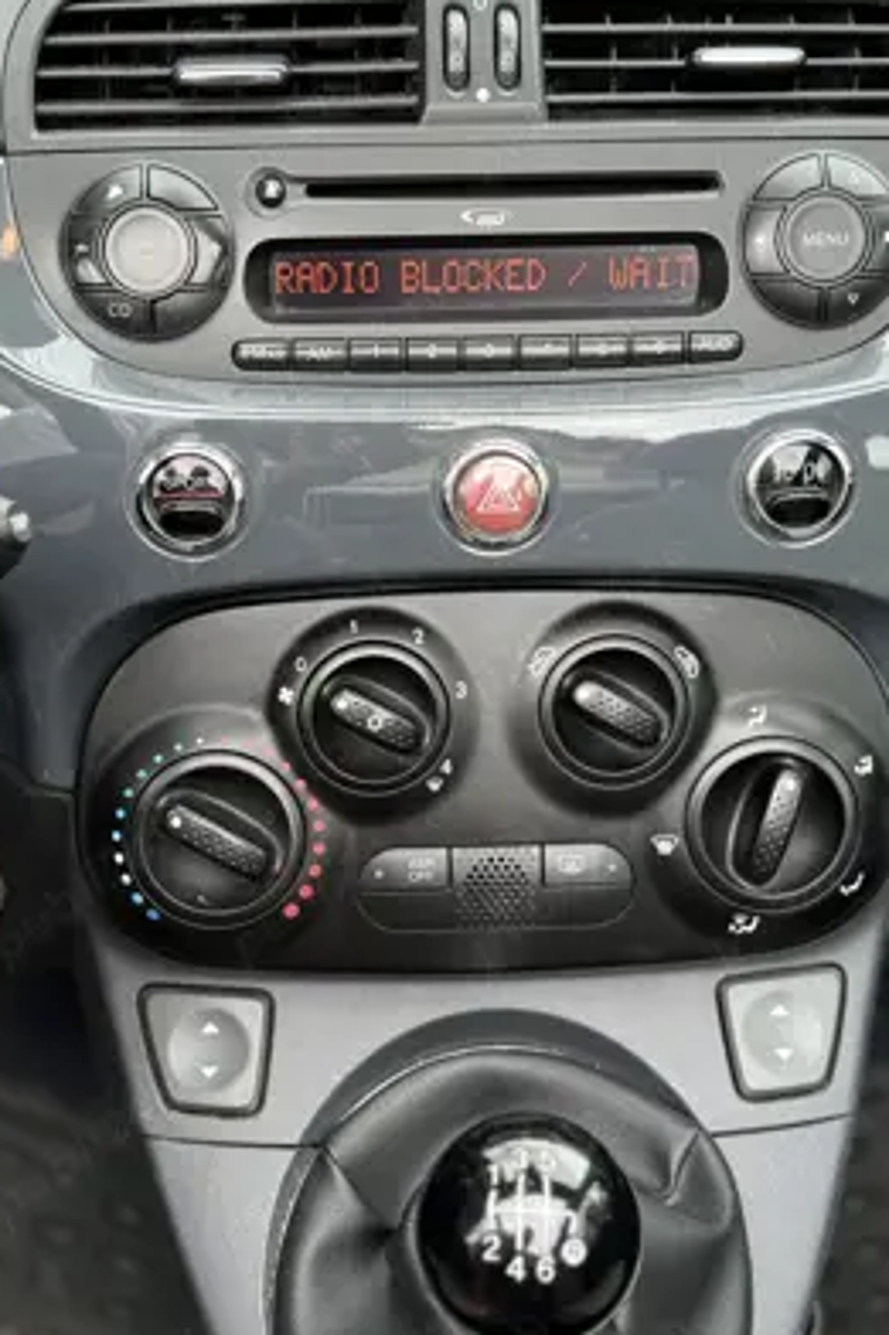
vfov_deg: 38.9
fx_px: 1891
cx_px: 460
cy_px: 674
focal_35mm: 51
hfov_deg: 26.5
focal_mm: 6.76
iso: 100
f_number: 1.78
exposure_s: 1/157
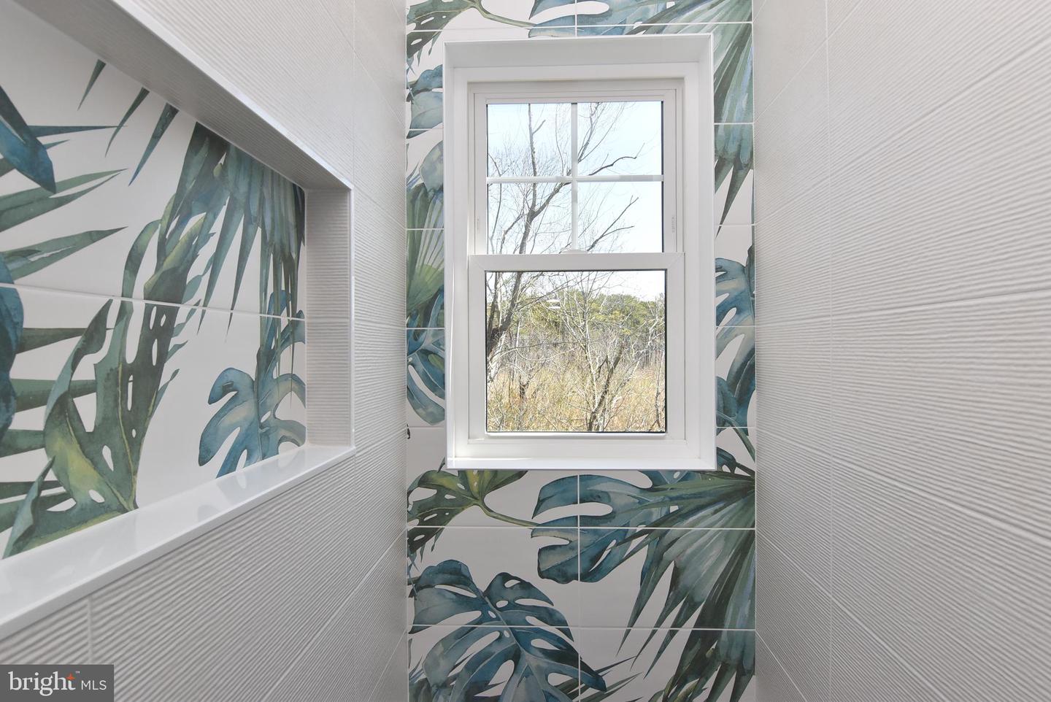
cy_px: 351
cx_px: 526
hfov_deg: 90.0
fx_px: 526
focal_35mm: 18
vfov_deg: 67.5
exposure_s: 1/200
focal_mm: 12
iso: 500
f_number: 10
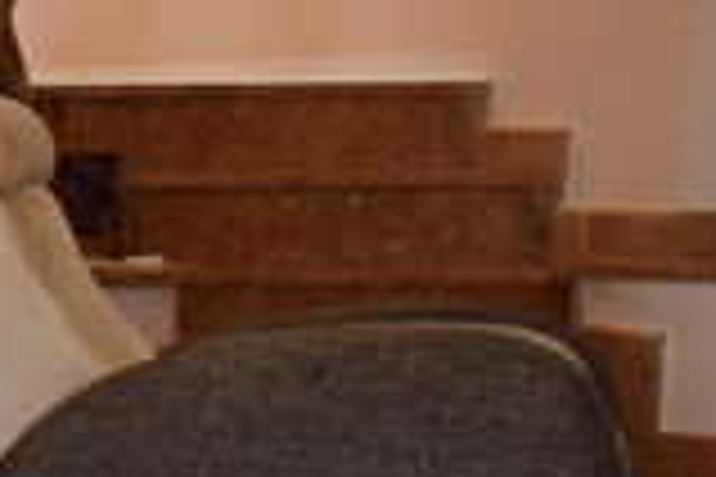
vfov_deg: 12.1
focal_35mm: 113
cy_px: 396
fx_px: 2247
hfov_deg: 9.5
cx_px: -1819
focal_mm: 10
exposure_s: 1/30
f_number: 4.5
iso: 360
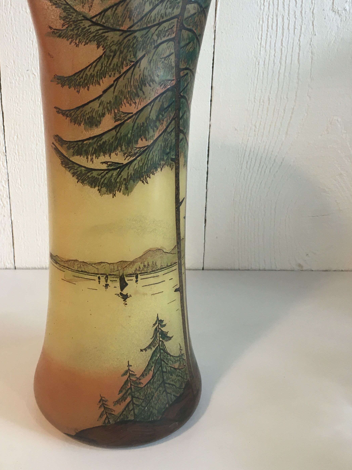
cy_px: 207
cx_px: 103
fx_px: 569
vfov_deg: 44.7
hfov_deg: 33.9
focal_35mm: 42
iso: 40
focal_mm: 4.15
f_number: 2.2
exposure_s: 1/33
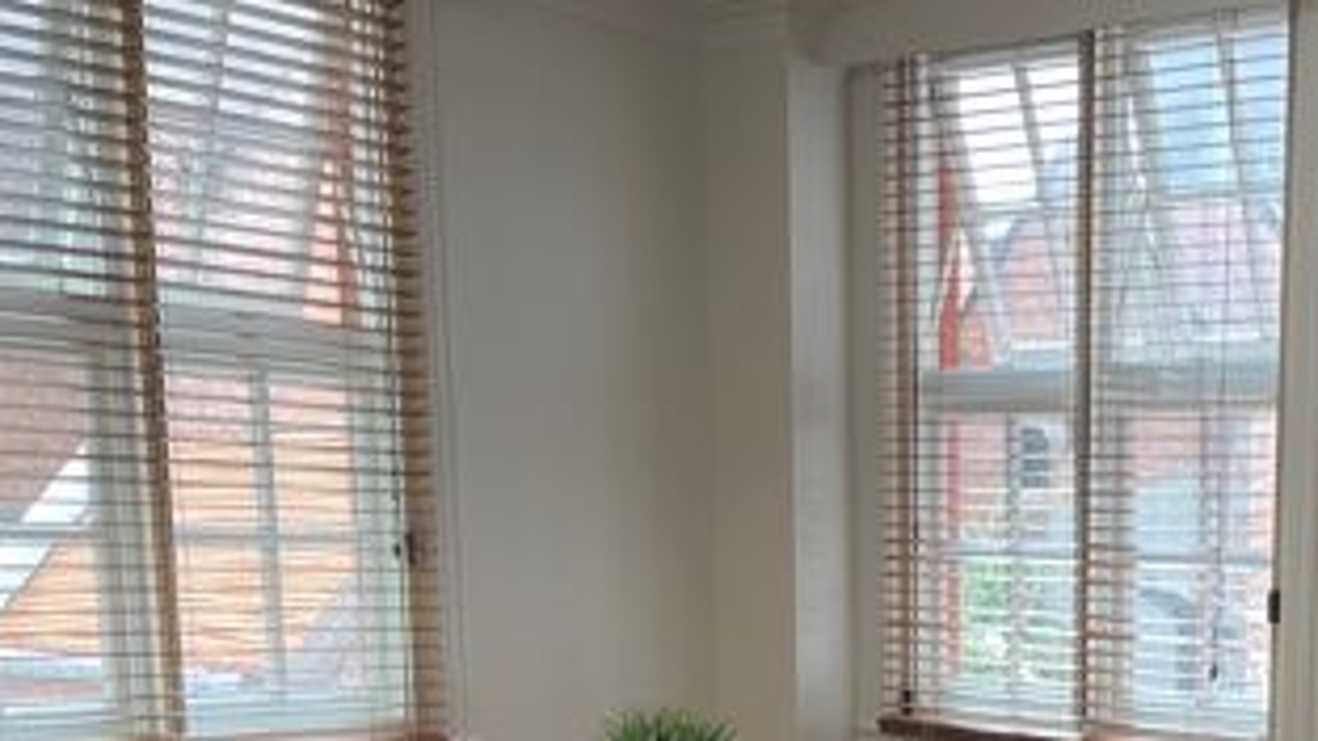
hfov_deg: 34.1
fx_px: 2027
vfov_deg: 19.4
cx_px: 1179
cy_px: 909
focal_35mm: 58
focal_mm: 5.1
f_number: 1.6
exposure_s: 1/100
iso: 64
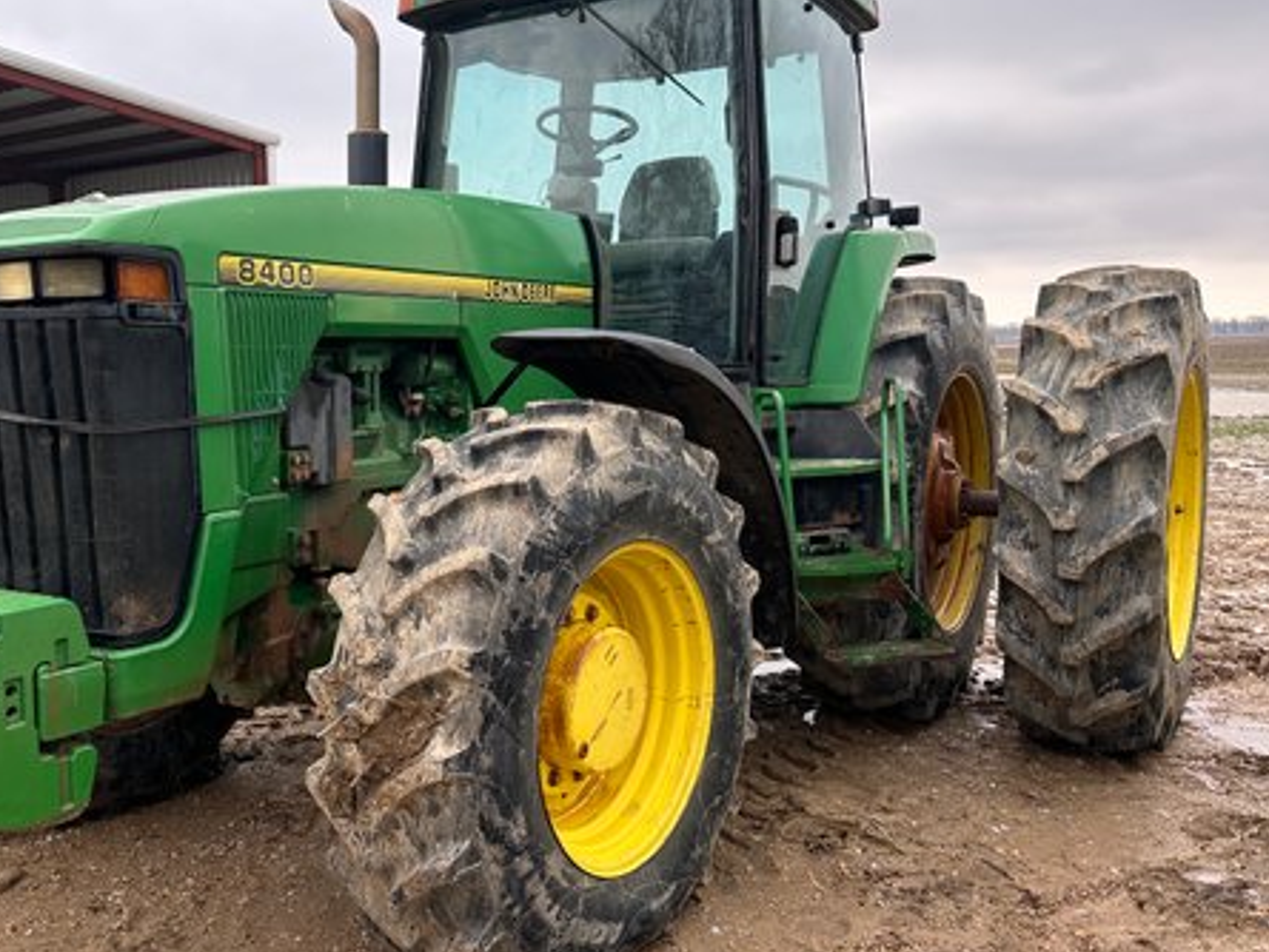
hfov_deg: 52.4
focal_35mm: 34
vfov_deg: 41.8
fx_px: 1247
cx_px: 378
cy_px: 469
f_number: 1.78
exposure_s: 1/303
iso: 80
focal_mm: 6.86
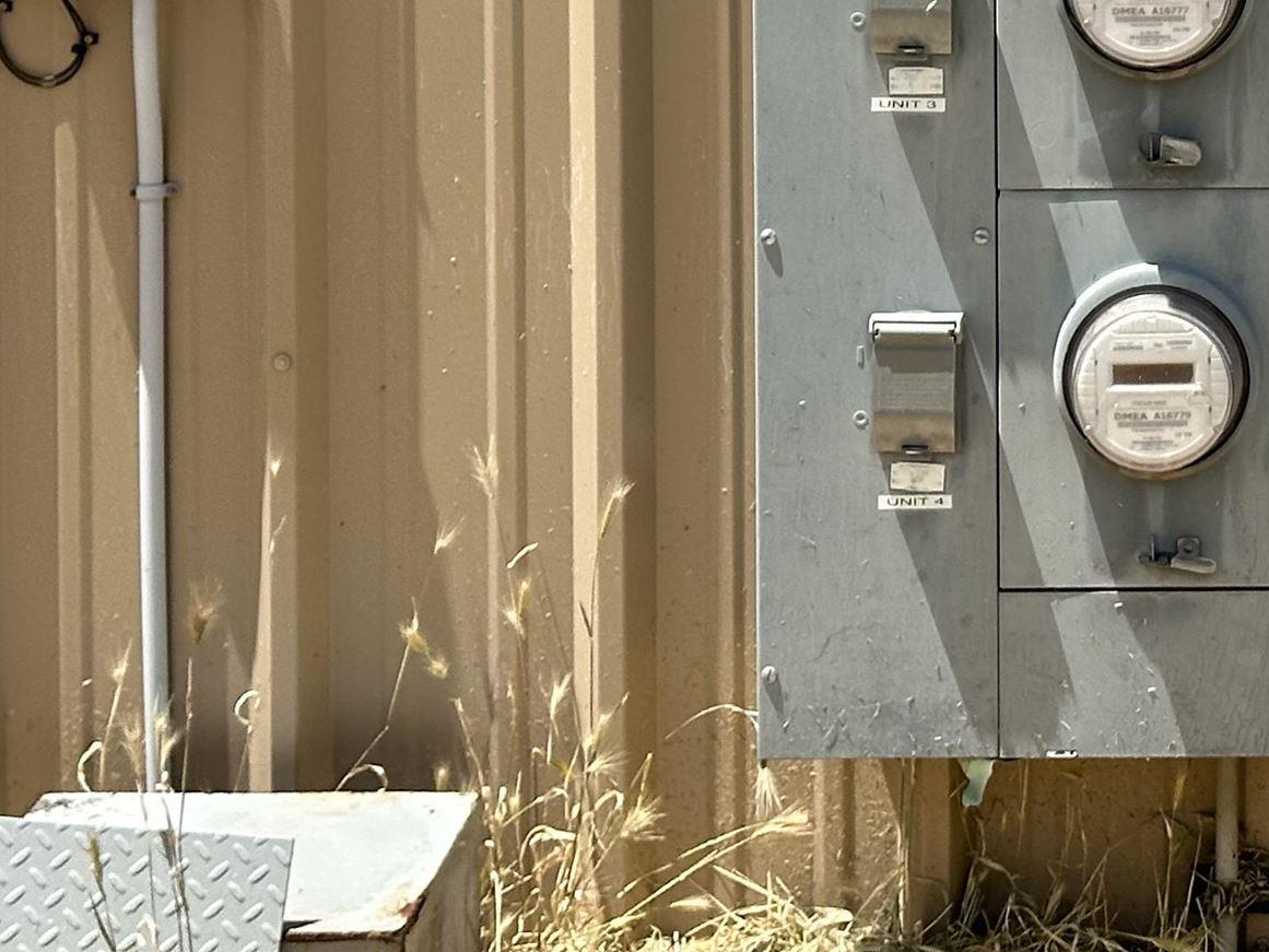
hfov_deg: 15.2
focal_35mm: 127
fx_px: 4656
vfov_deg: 11.4
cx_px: 1277
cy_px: -306
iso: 64
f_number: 1.78
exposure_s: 1/3257
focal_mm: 6.86
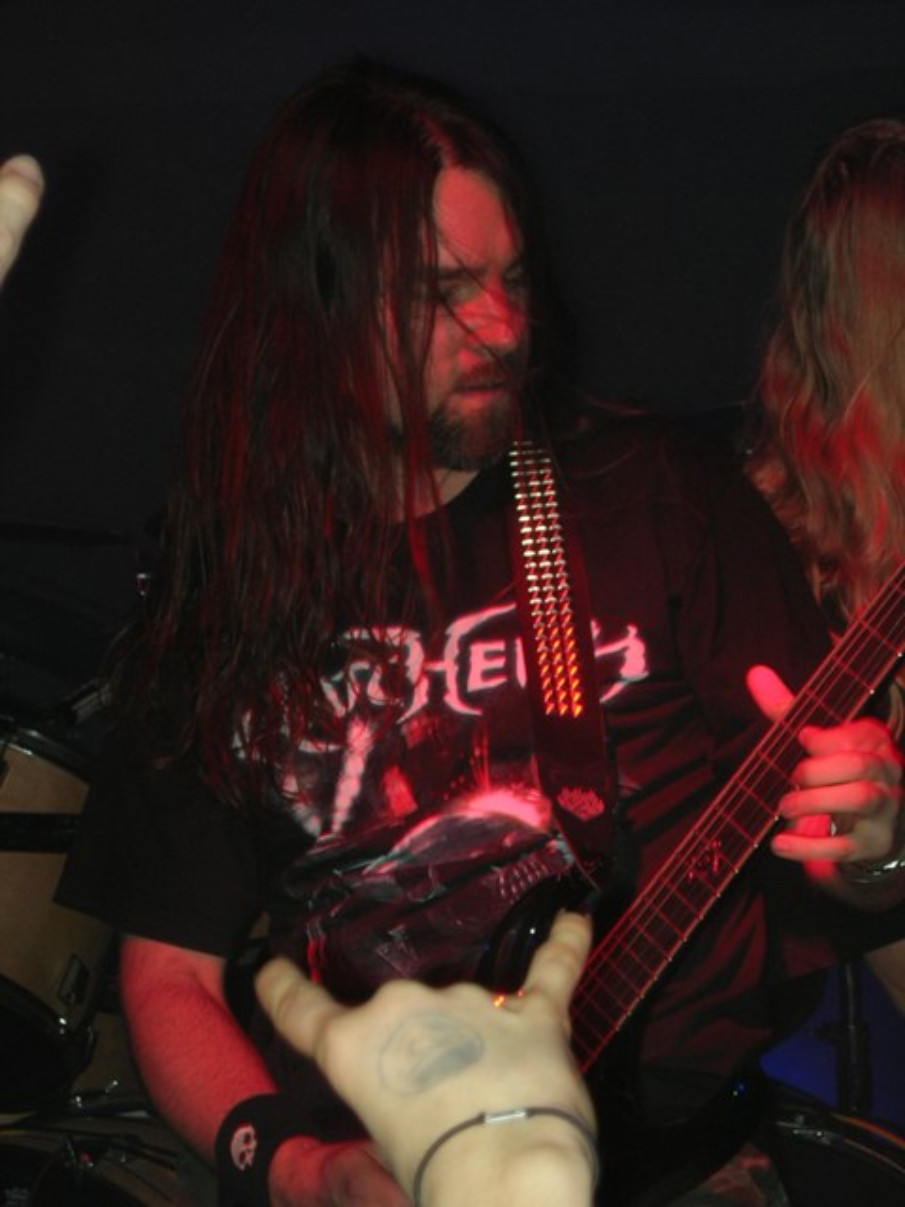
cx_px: 452
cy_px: 604
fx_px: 3939
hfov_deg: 13.1
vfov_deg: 17.4
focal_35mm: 113
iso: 77
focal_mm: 23.4
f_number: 4.9
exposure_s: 1/60.1
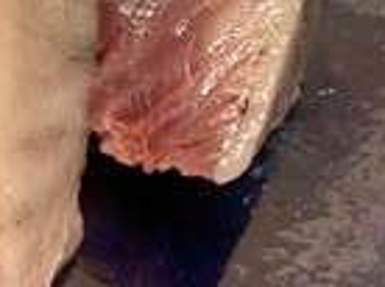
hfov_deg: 18.6
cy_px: -81
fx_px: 1121
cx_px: -50
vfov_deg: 14.1
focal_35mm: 101
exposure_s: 1/60
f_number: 1.8
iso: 80
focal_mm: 3
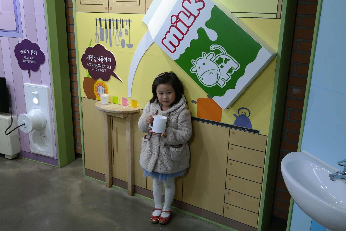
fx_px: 346
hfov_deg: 53.1
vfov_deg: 36.9
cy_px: 116
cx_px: 173
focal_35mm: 36
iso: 800
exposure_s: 1/50
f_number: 3.5
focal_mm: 24
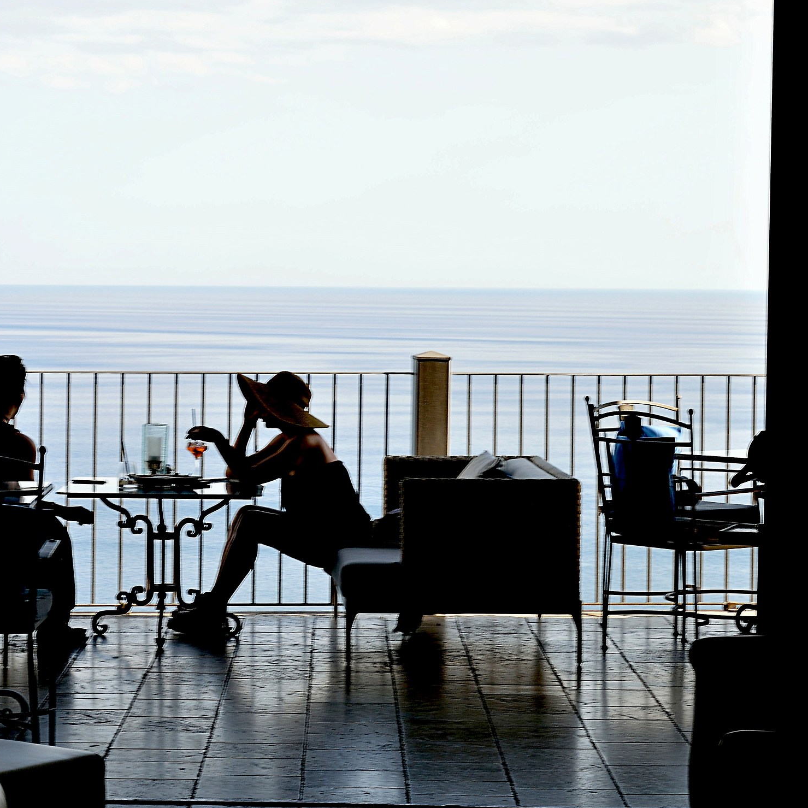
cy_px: 434
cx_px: 256
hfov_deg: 15.3
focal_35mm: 114
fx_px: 3002
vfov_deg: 15.3
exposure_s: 1/80
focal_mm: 55
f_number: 10
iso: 100
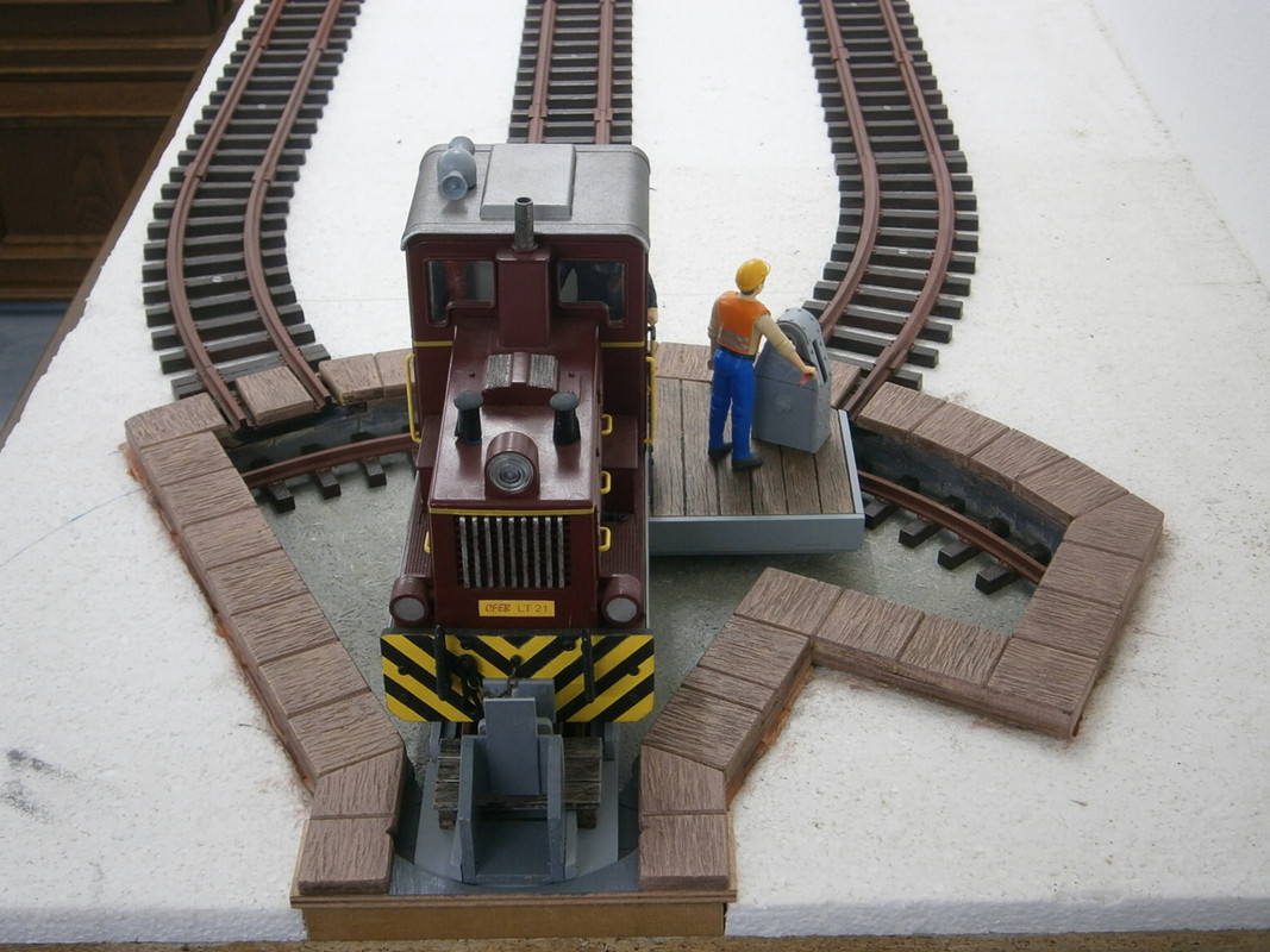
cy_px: 476
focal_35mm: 47
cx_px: 635
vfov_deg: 30.9
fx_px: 1724
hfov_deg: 40.4
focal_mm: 8.3
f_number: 3.4
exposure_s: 1/8
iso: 125
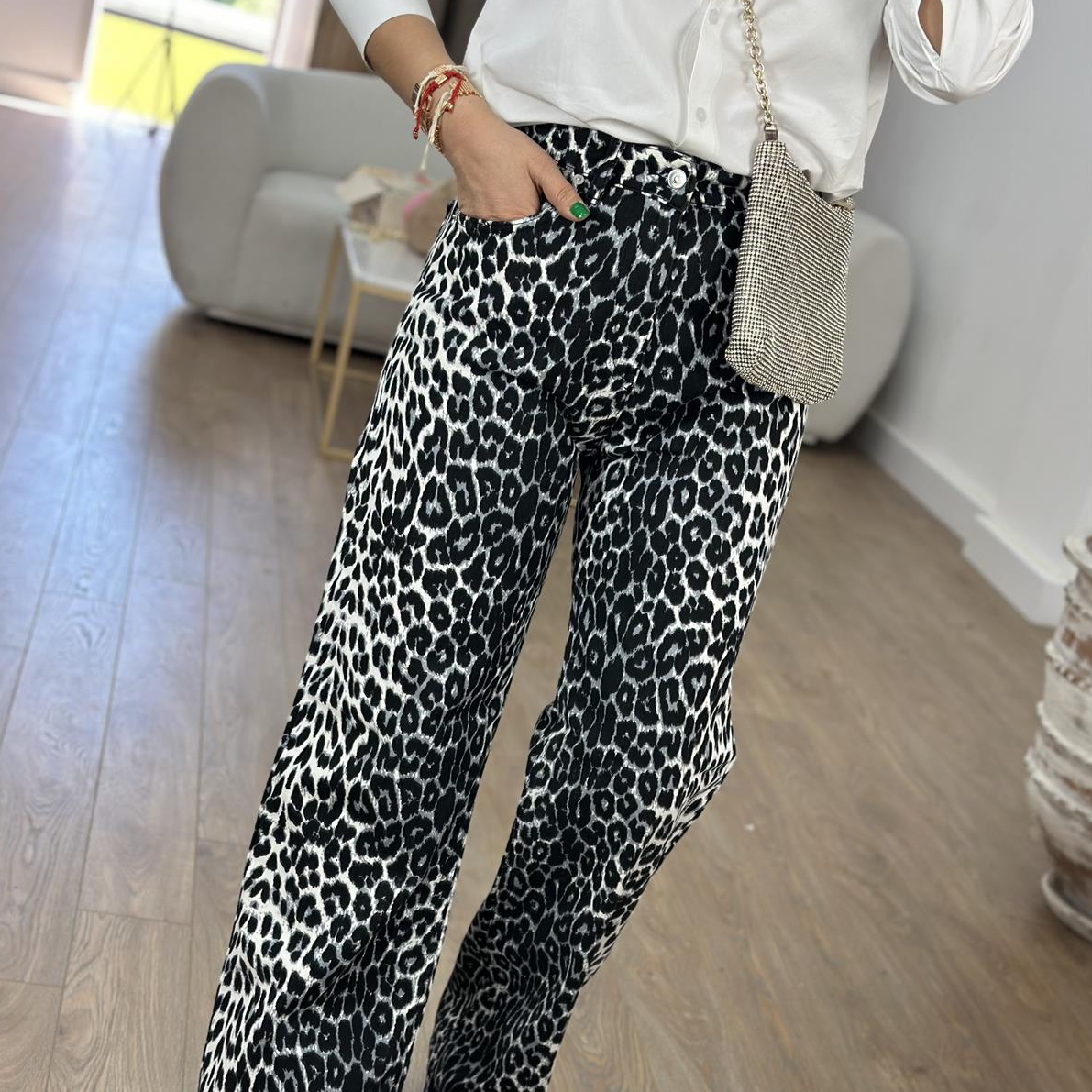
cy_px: 706
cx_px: 545
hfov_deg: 30.0
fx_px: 2034
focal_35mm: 57
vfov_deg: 29.9
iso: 80
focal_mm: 6.86
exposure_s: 1/141
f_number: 1.78
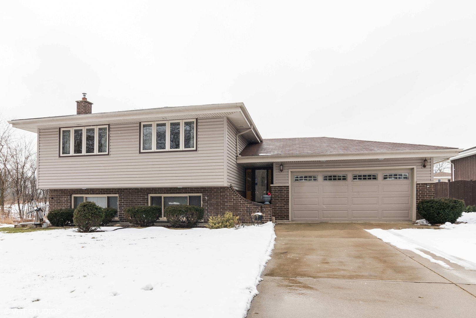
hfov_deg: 81.2
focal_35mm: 21
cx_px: 238
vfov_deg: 59.5
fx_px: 278
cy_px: 159
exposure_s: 1/250
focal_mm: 14
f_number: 8
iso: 200
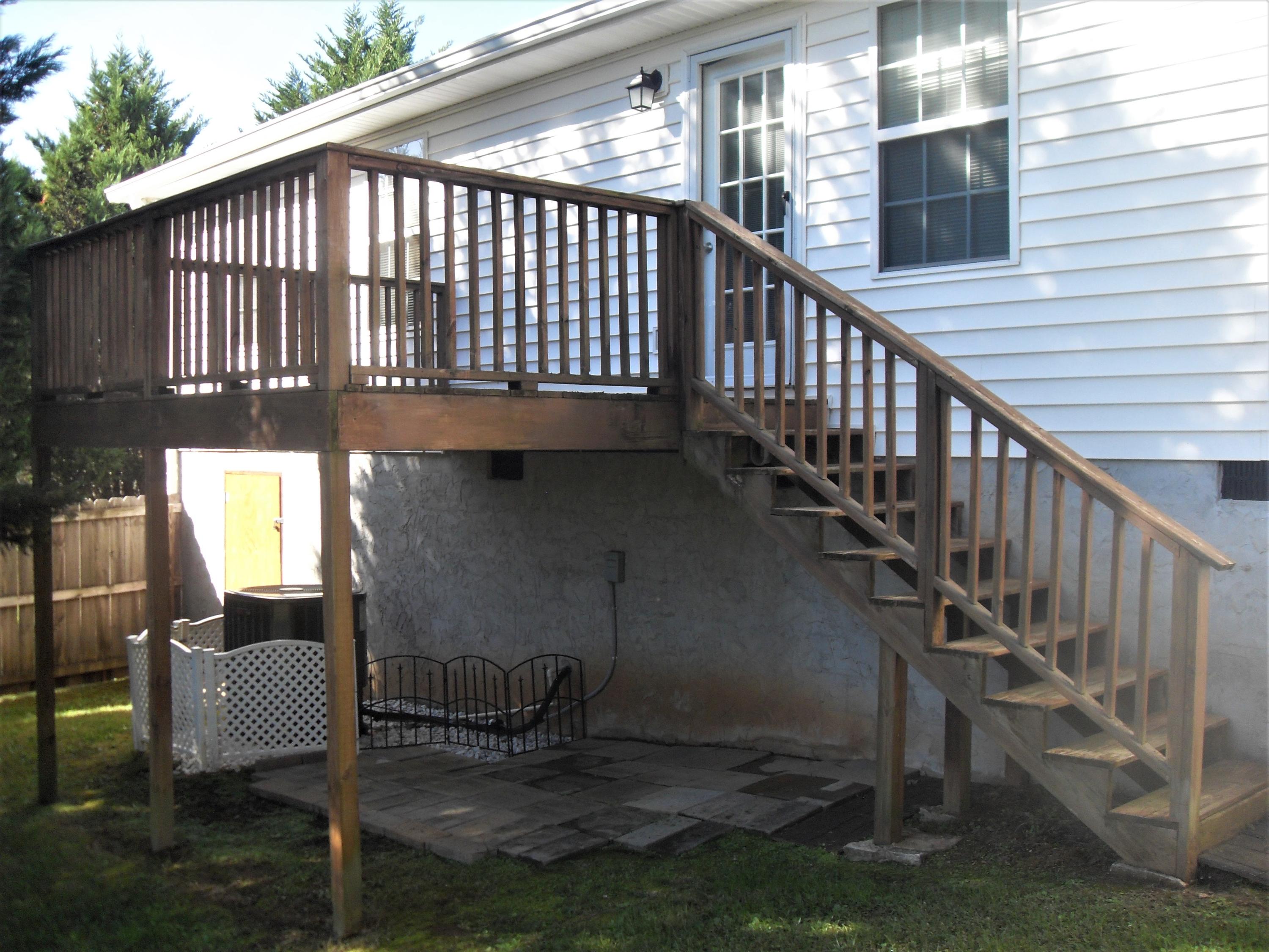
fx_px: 1246
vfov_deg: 41.8
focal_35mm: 34
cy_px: 476
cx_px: 634
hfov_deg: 54.0
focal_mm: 6.3
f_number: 7
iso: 80
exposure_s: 1/60
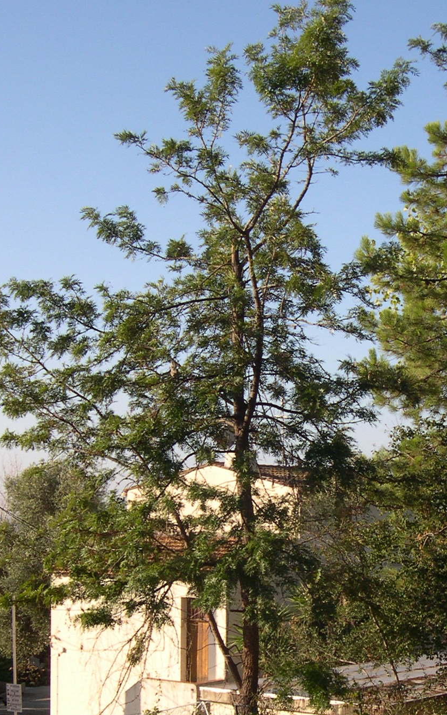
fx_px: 1209
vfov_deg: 32.9
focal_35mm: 62
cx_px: 356
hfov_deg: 20.7
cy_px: 435
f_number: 7.6
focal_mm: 8
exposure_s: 1/123
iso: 100
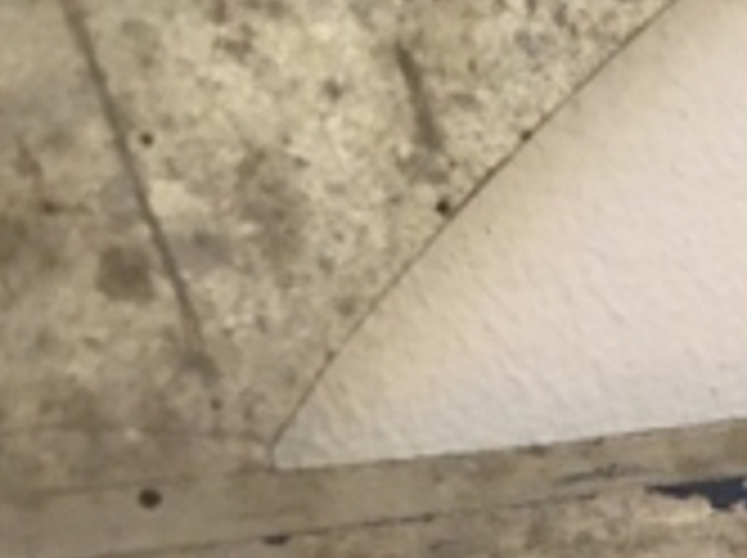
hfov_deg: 16.1
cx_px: 1318
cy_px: 580
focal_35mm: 105
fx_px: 2263
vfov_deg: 13.8
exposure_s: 1/30
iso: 160
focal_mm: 4.15
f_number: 2.2
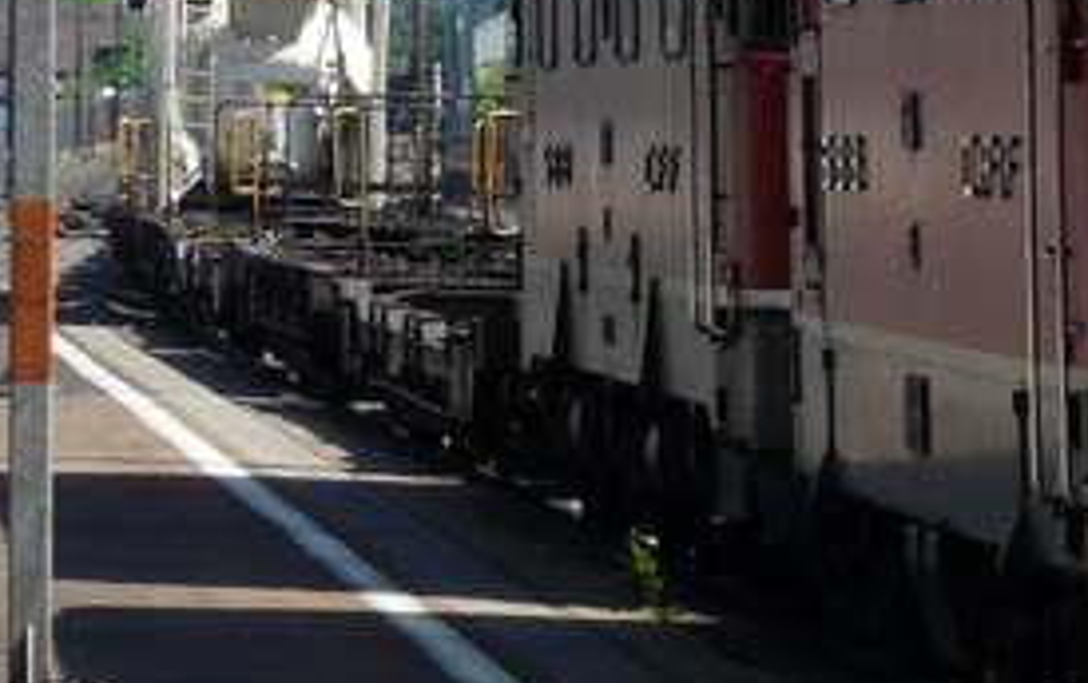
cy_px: -32
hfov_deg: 4.4
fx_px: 14102
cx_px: 1600
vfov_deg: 2.8
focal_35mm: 475
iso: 100
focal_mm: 20.2
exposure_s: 1/400
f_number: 5.6
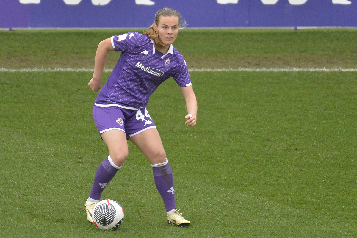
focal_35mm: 500
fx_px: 4958
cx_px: 178
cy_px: 119
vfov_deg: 2.7
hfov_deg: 4.1
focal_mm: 500
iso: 2000
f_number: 5.6
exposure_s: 1/1000
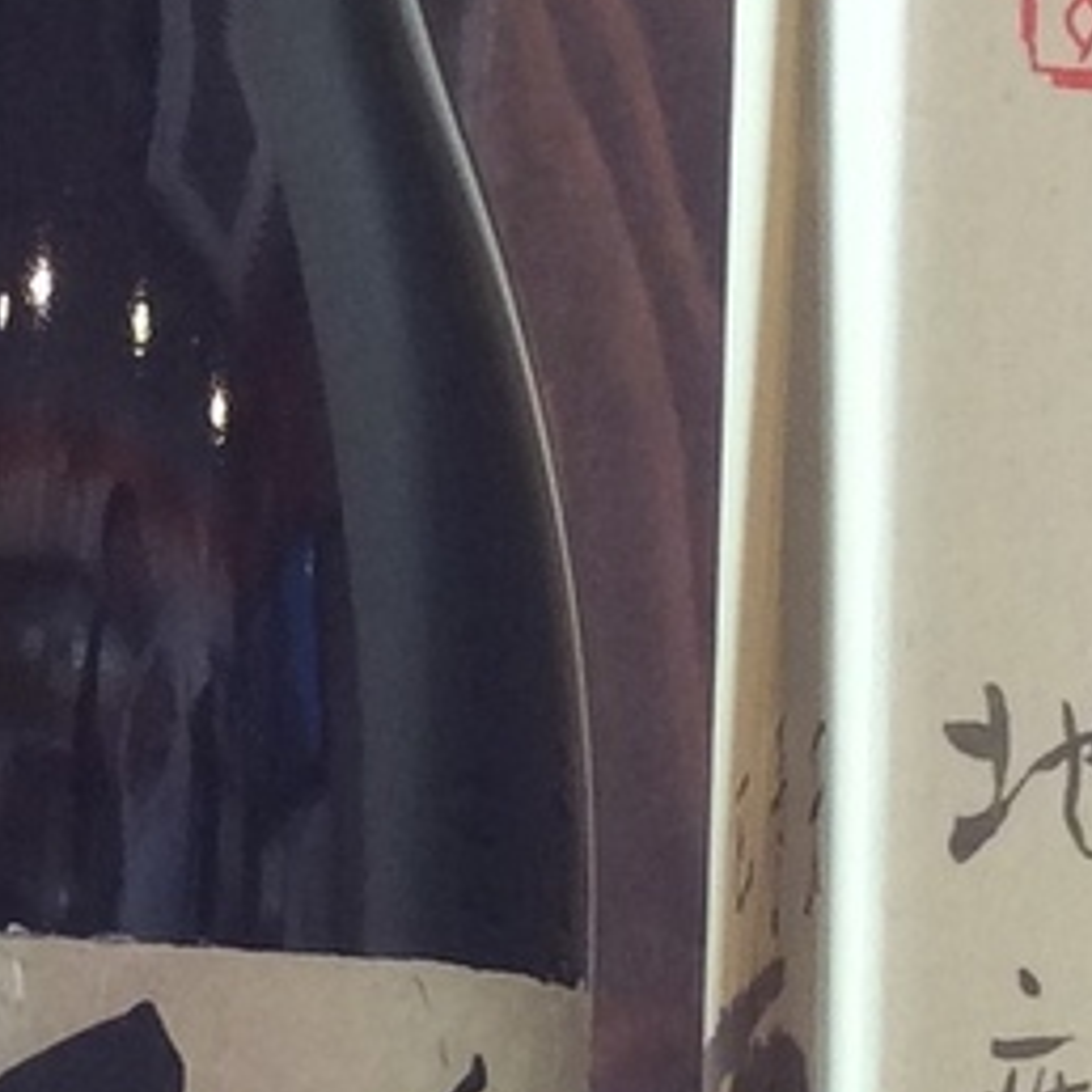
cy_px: 512
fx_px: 5318
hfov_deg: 11.7
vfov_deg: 11.7
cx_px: 279
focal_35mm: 149
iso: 100
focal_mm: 3.3
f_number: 2.4
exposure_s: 1/24
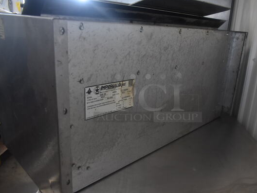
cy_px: 96
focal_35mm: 30
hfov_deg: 59.7
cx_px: 148
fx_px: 223
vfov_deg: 46.8
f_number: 5
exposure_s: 1/60
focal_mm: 18
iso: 800
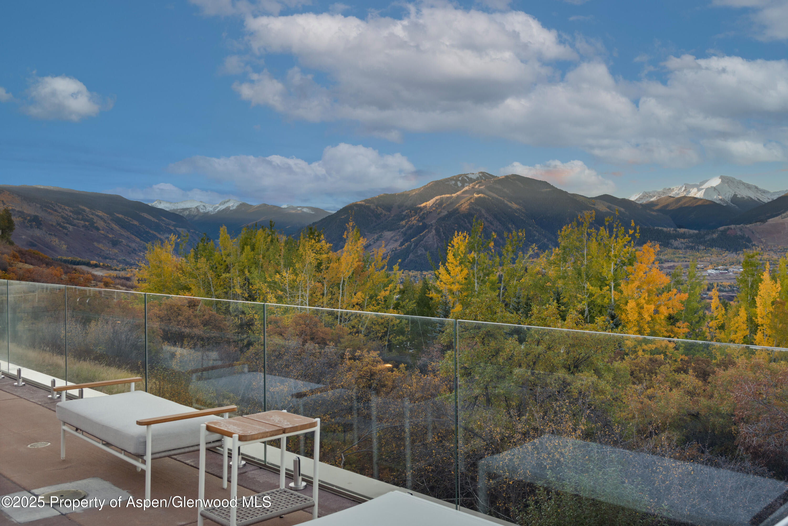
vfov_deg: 41.1
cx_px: 394
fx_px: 701
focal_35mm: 32
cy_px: 263
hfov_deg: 58.7
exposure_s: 1/60
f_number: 5.6
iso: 250
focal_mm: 32
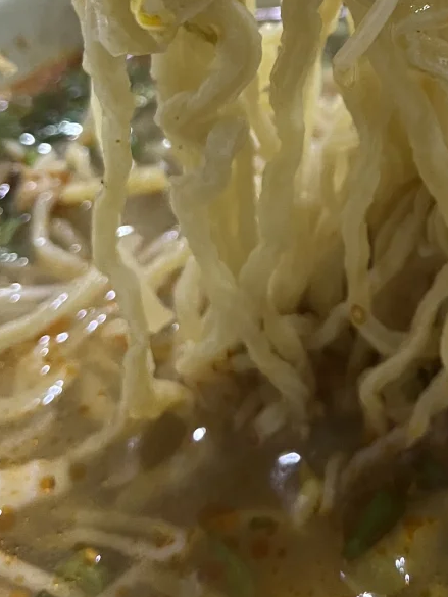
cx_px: 381
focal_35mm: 64
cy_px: 63
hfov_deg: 22.5
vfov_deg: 29.1
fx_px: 1104
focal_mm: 5.1
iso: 400
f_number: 1.6
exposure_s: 1/50
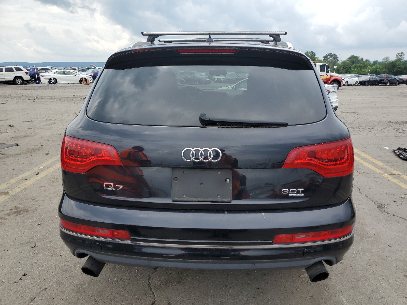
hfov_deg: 67.3
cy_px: 152
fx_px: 306
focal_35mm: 26
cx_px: 204
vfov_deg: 53.1
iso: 50
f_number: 1.5
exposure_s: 1/2500
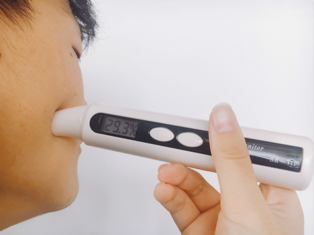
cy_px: 118
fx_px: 263
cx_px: 157
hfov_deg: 61.7
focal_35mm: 29
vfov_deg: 48.2
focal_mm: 4.15
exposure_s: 1/33
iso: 80
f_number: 2.2
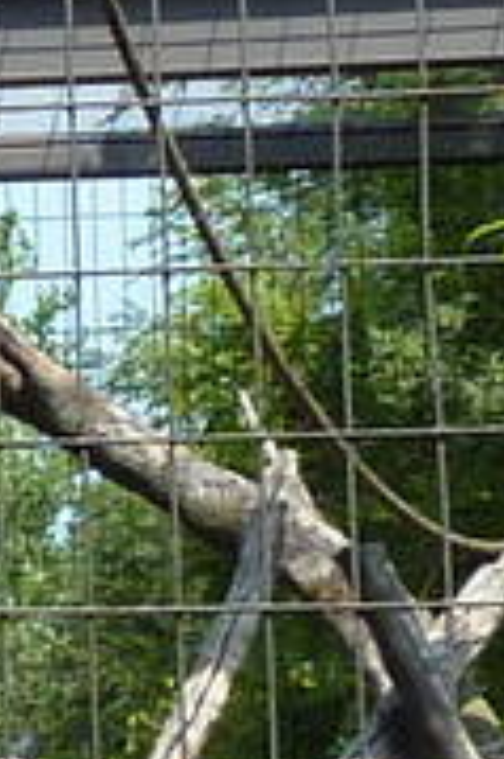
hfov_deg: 5.6
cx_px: -911
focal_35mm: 233
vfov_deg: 8.8
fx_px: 4902
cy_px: 348
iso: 80
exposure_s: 1/500
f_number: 3.3
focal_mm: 4.1
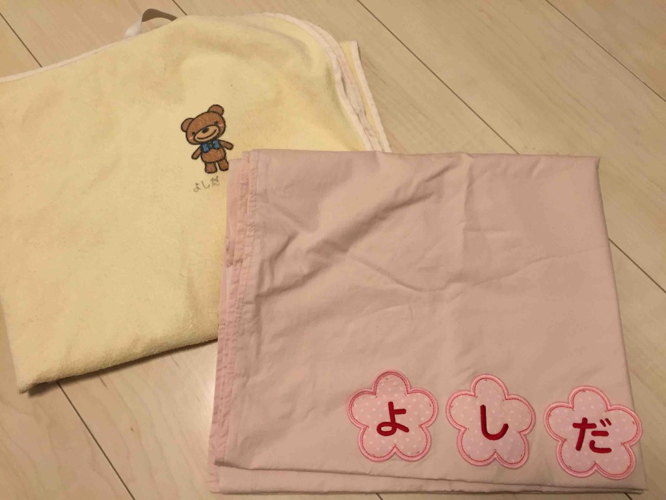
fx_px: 558
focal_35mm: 29
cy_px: 250
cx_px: 333
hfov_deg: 61.7
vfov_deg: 48.2
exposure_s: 1/33
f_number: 2.2
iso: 50
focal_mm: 4.15
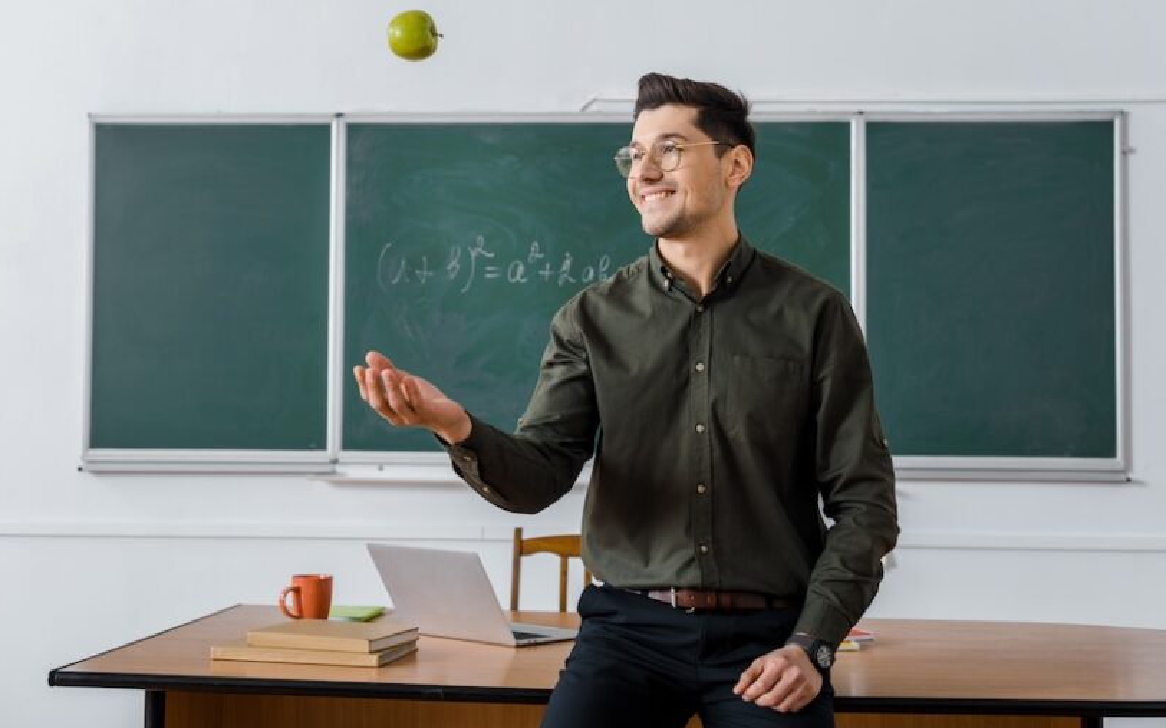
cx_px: 602
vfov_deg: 24.0
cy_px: 340
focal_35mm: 54
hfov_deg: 37.5
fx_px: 1715
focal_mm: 50
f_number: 4
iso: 80
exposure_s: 1/200
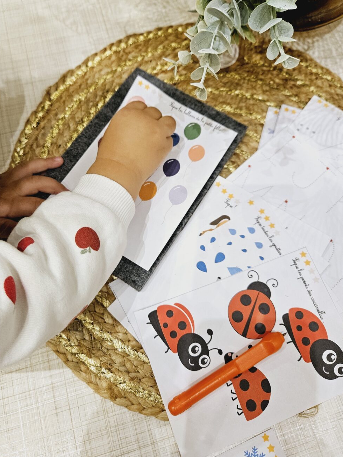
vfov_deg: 65.1
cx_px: 152
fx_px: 357
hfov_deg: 51.2
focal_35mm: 27
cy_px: 201
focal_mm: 5.4
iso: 250
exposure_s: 1/100
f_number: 1.8
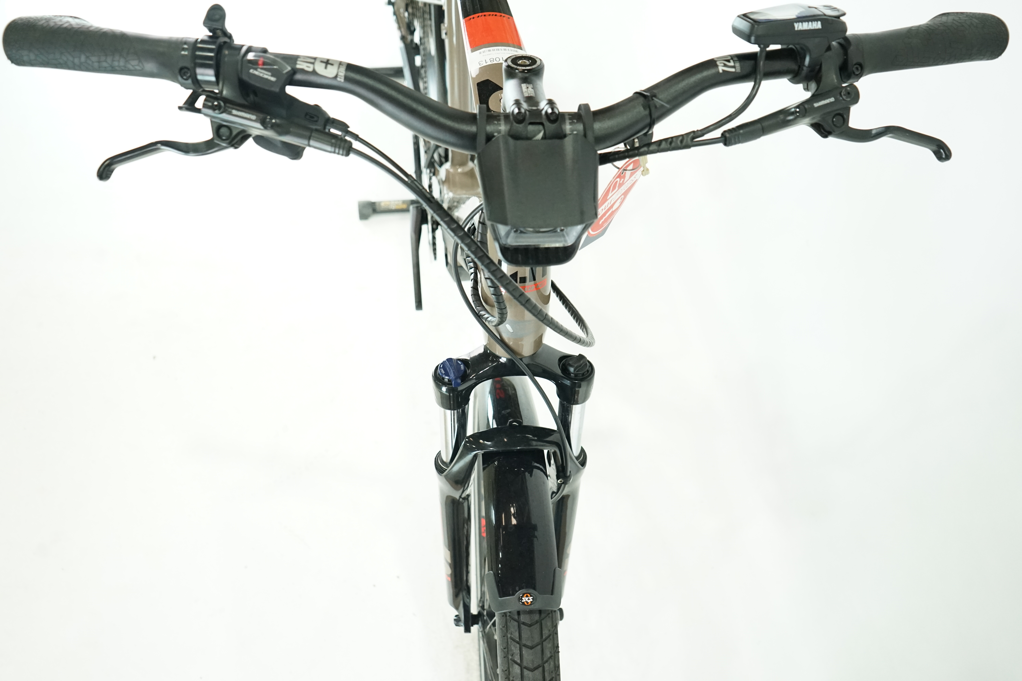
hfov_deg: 63.7
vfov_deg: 45.0
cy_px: 340
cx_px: 511
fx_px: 823
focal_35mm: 29
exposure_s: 1/200
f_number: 5
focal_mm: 29
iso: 3200
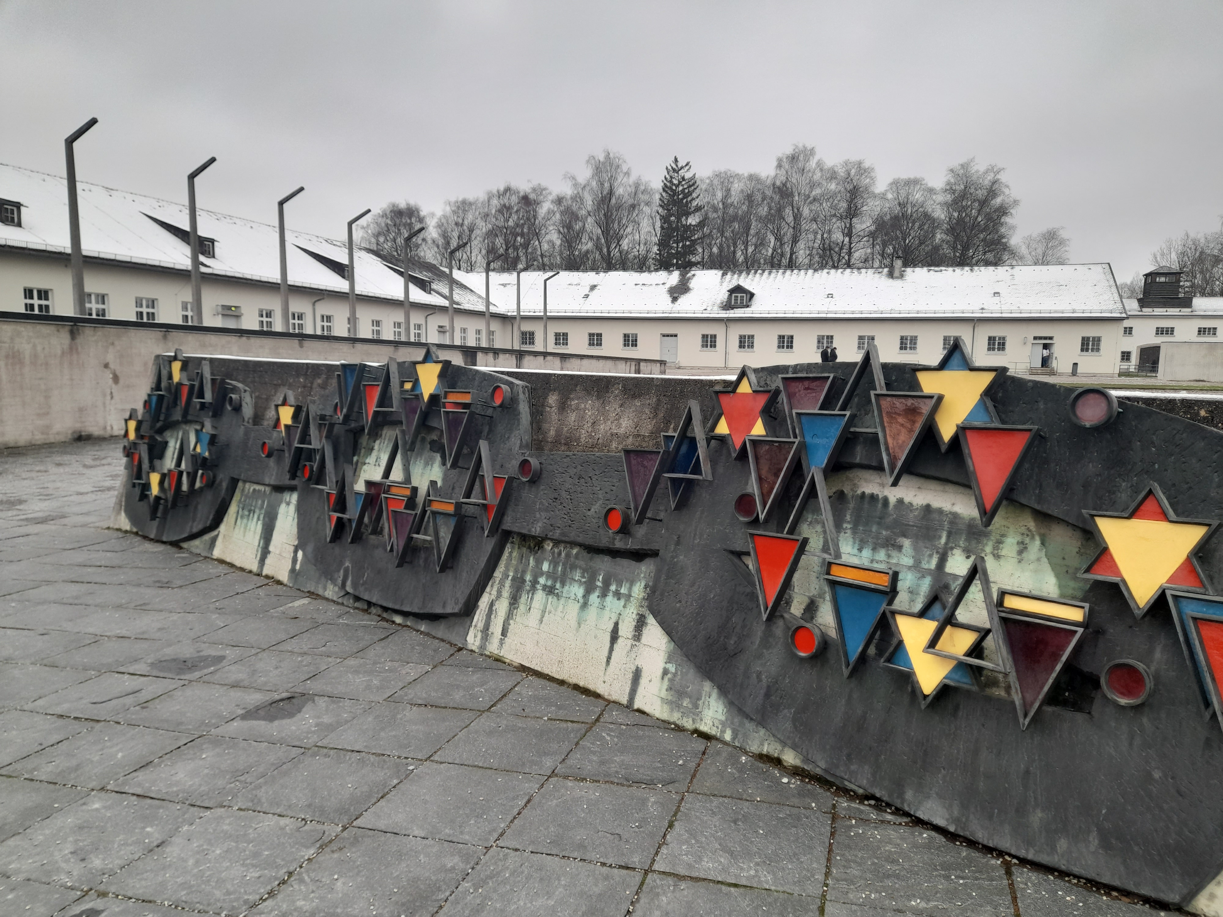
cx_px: 612
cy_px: 458
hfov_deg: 69.4
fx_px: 883
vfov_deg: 54.9
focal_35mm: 25
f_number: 2
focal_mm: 4.6
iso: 25
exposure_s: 1/100
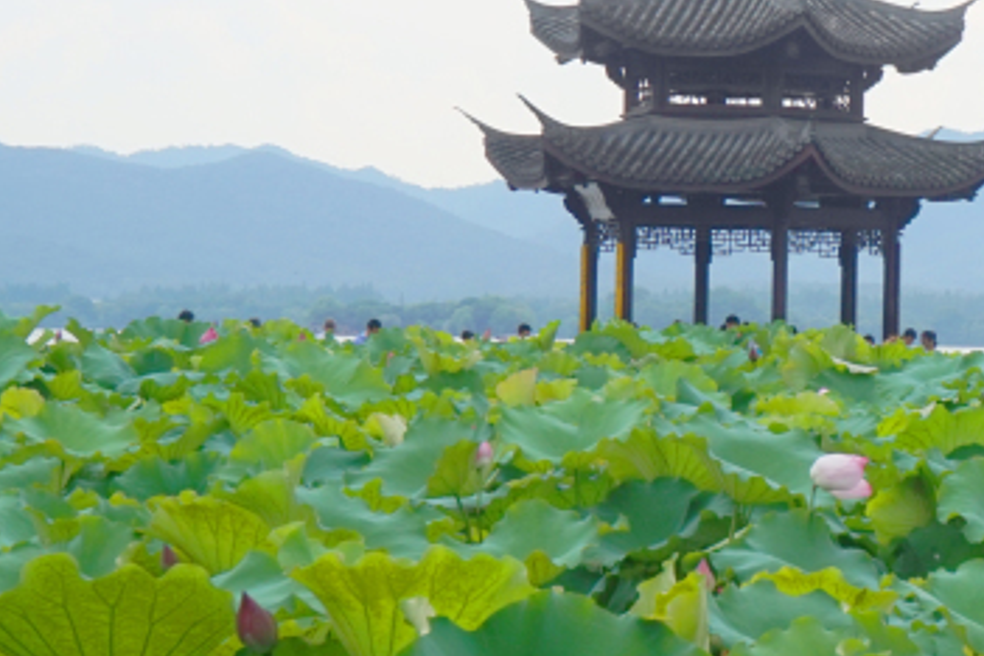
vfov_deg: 8.1
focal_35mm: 170
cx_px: 1315
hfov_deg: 11.7
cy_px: 247
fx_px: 4659
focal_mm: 39
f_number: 11
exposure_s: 1/80
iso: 100
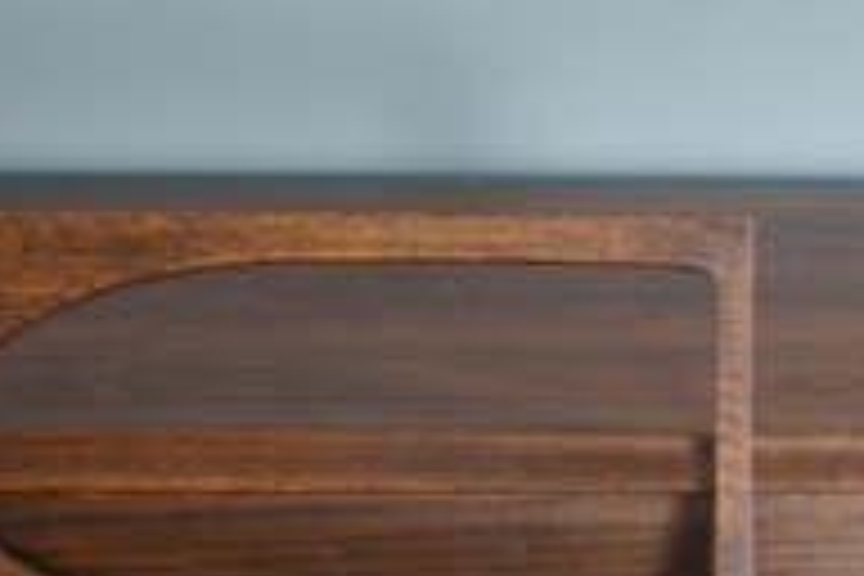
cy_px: 644
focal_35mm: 103
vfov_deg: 13.0
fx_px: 2472
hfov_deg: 18.8
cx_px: 1012
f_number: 3.8
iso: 800
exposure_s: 1/40
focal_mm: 22
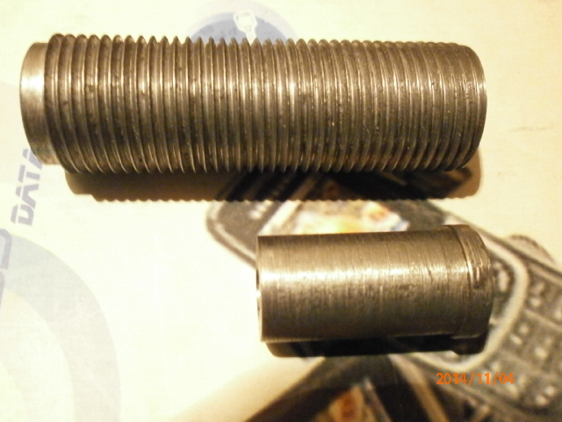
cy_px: 211
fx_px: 520
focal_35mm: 32
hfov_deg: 56.8
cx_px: 281
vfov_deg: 44.2
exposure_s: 1/20
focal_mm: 5.8
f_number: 3.1
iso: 800
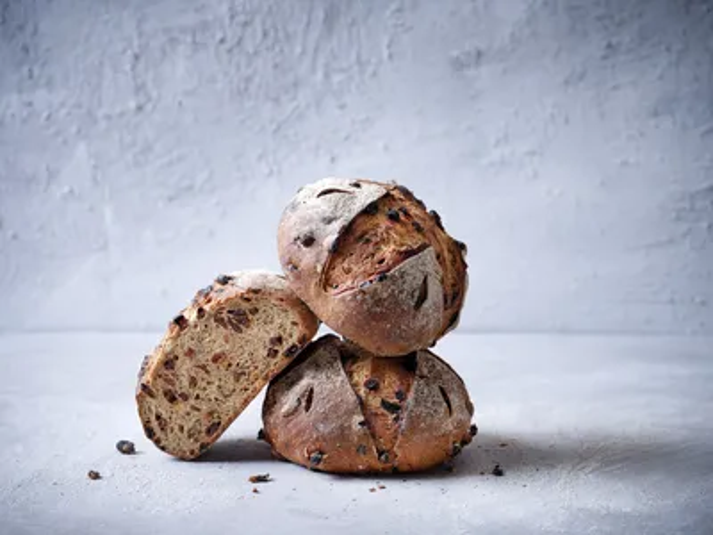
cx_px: 356
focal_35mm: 95
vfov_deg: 15.6
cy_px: 268
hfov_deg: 20.7
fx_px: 1957
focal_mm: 120
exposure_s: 1/125
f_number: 5.6
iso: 100
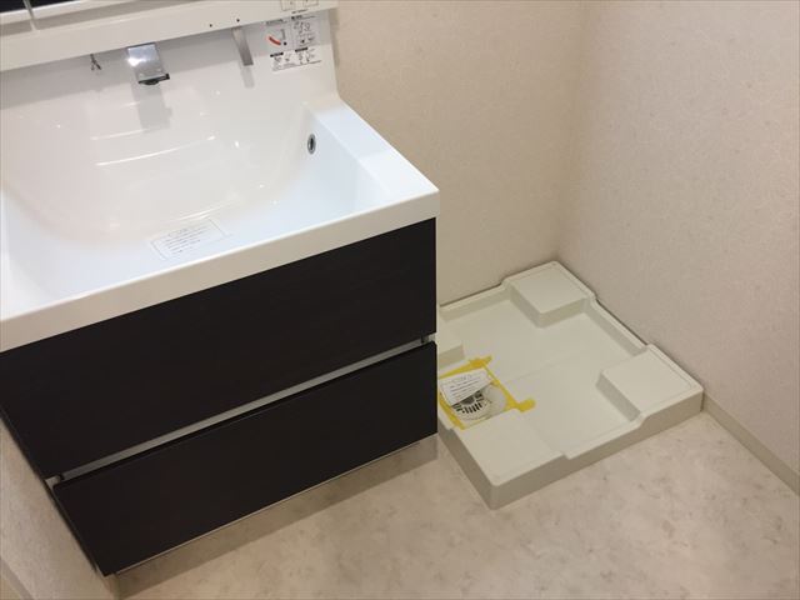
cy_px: 300
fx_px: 670
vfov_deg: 48.2
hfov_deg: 61.7
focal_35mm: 29
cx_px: 400
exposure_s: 1/33
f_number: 2.2
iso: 64
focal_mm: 4.15
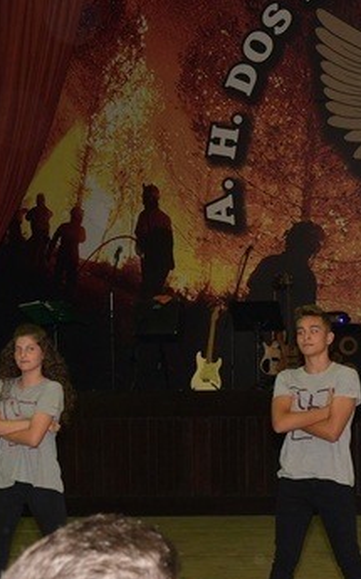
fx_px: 1719
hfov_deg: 11.7
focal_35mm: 109
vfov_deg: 19.1
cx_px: 468
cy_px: 372
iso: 800
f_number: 5.6
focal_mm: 24
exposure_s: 1/160
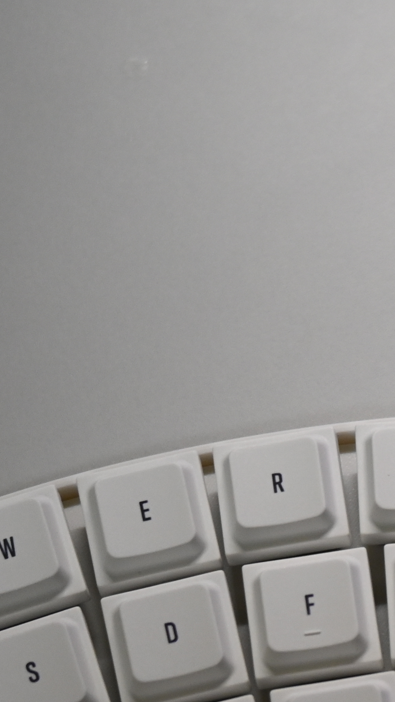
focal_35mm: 133
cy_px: 587
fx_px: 2469
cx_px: 693
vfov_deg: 16.0
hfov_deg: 8.8
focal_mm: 27
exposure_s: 1/125
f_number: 2.8
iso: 500
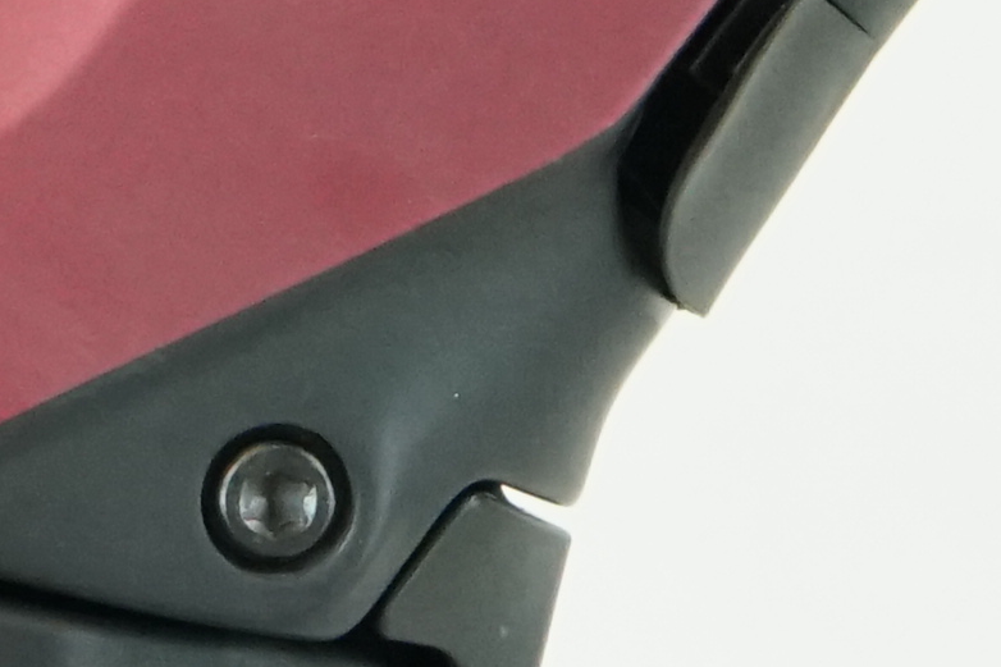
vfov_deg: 2.6
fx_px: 14927
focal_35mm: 537
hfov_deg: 3.7
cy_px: 914
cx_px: -2202
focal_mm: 70
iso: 2500
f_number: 5.6
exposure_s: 1/200
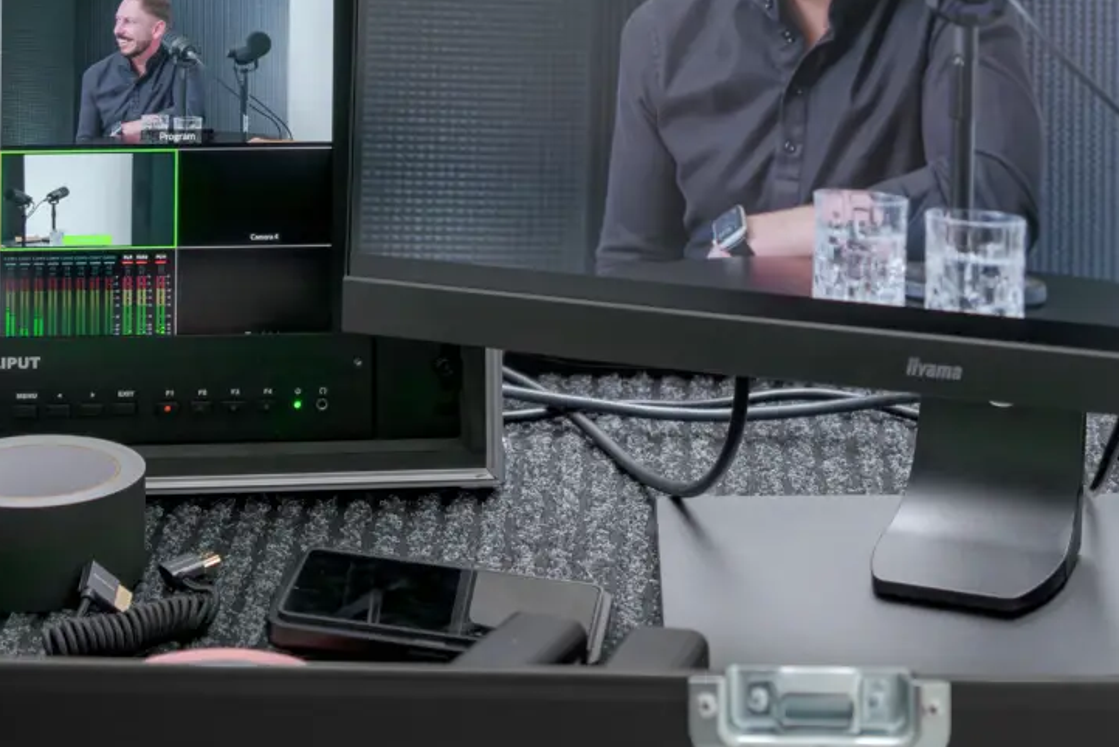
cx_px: 586
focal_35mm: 101
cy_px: 195
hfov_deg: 20.2
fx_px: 3141
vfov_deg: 13.5
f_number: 2.8
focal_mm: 38
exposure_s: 1/200
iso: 125
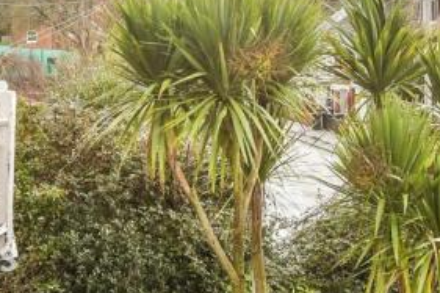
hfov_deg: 28.8
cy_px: 21
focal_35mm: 70
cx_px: 176
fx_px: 855
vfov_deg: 19.0
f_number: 8
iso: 400
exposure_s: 1/80
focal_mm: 20
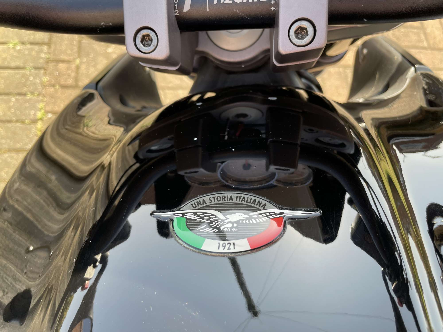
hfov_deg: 67.3
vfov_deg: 53.1
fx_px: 333
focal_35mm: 26
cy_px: 166
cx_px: 222
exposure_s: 1/238
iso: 32
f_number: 1.6
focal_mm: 4.2
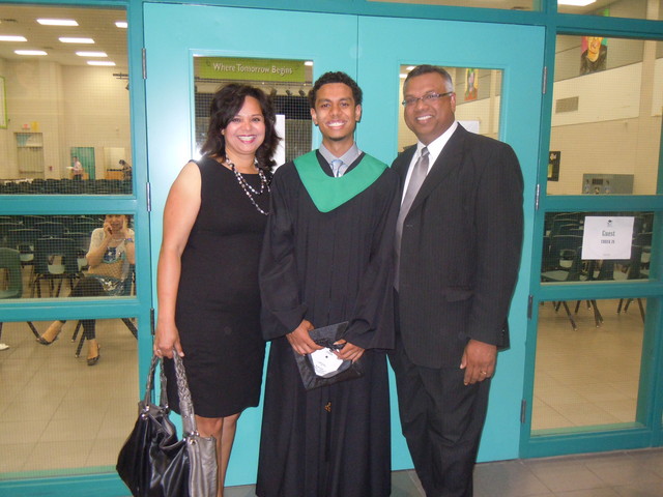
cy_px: 248
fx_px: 575
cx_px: 332
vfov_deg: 46.8
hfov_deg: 60.0
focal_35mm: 30
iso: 640
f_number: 3.5
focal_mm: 5.4
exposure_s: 1/25
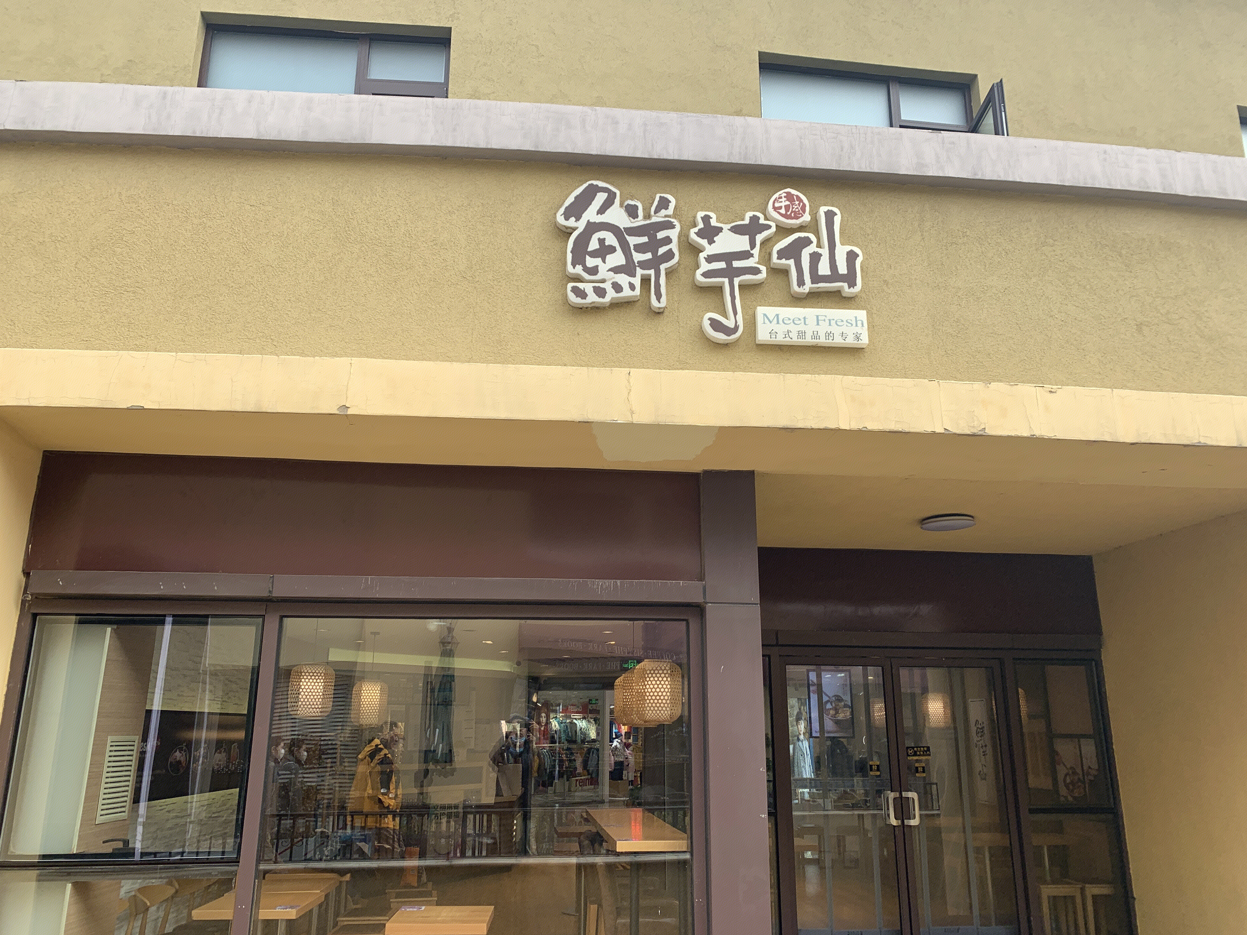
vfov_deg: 53.1
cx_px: 624
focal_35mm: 26
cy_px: 468
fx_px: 937
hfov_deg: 67.3
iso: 25
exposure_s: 1/284
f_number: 1.8
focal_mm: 4.25
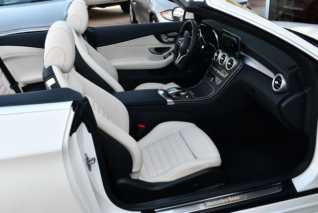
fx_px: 318
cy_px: 106
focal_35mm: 36
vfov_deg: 36.9
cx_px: 159
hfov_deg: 53.1
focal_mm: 18
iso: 400
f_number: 5
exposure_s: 1/250
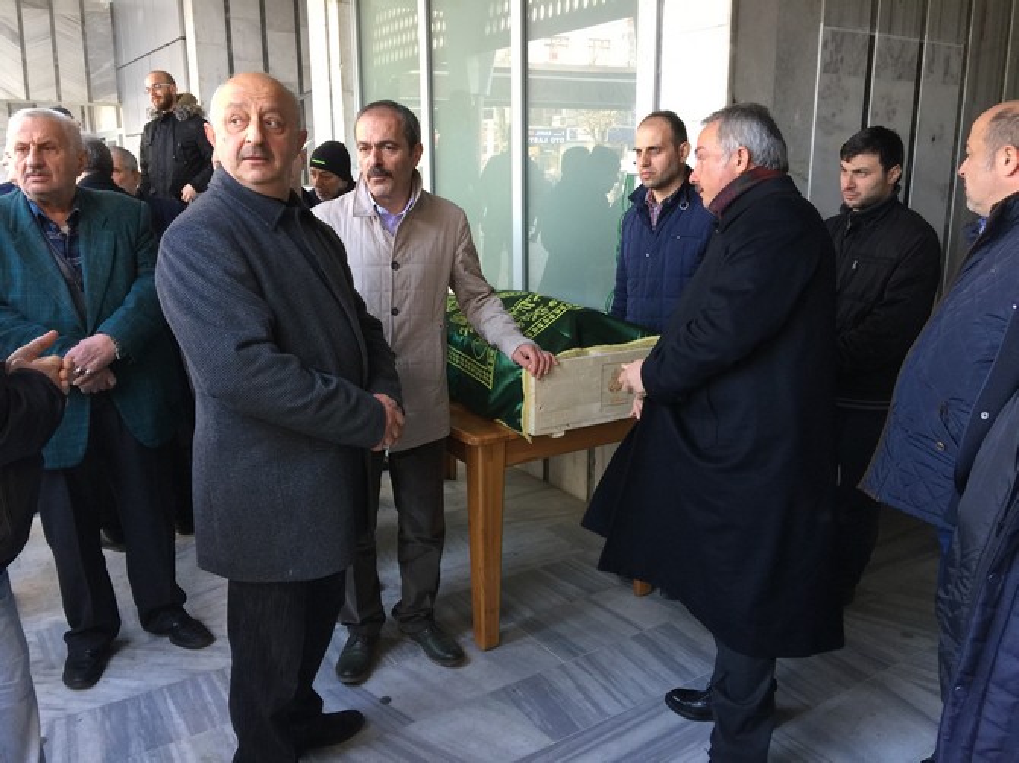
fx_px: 853
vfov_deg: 48.2
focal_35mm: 29
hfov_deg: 61.7
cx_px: 510
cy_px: 382
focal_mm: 4.15
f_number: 2.2
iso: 50
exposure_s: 1/33
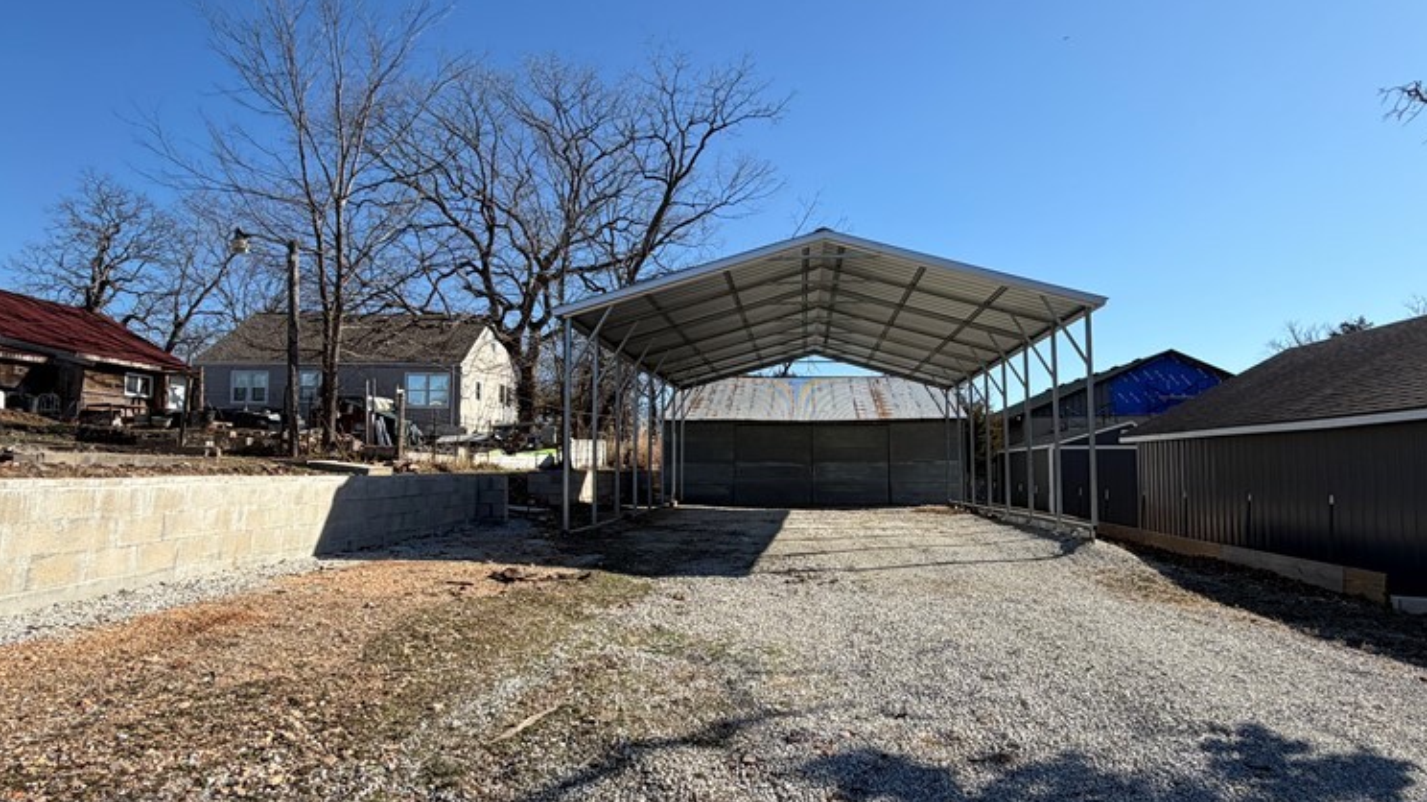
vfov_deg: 53.5
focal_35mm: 21
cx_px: 790
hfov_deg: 83.6
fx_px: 794
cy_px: 418
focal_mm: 2.22
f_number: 2.2
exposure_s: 1/779
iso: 20
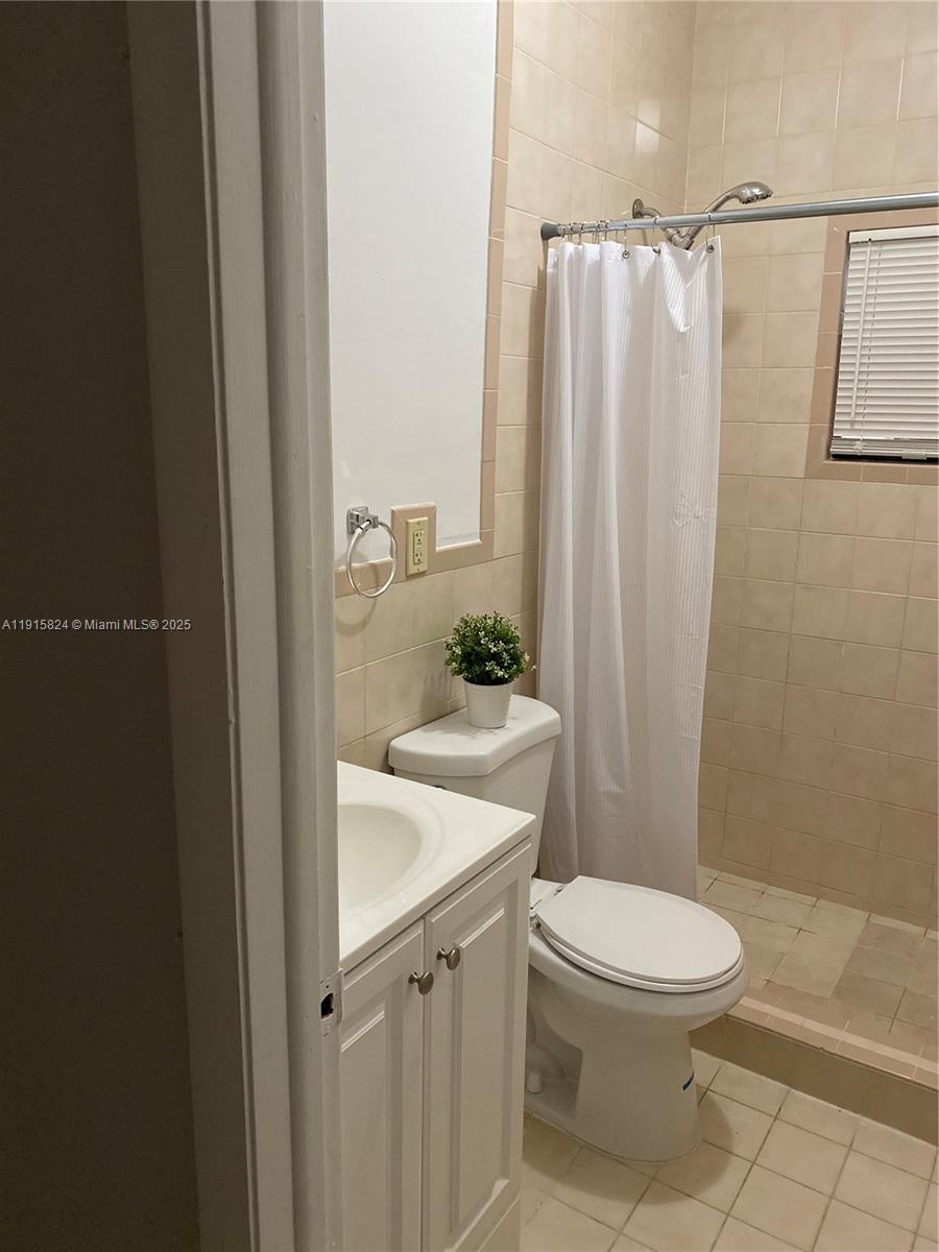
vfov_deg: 67.3
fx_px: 940
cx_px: 470
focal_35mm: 26
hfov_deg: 53.1
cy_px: 626
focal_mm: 4.25
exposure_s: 1/60
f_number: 1.8
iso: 400
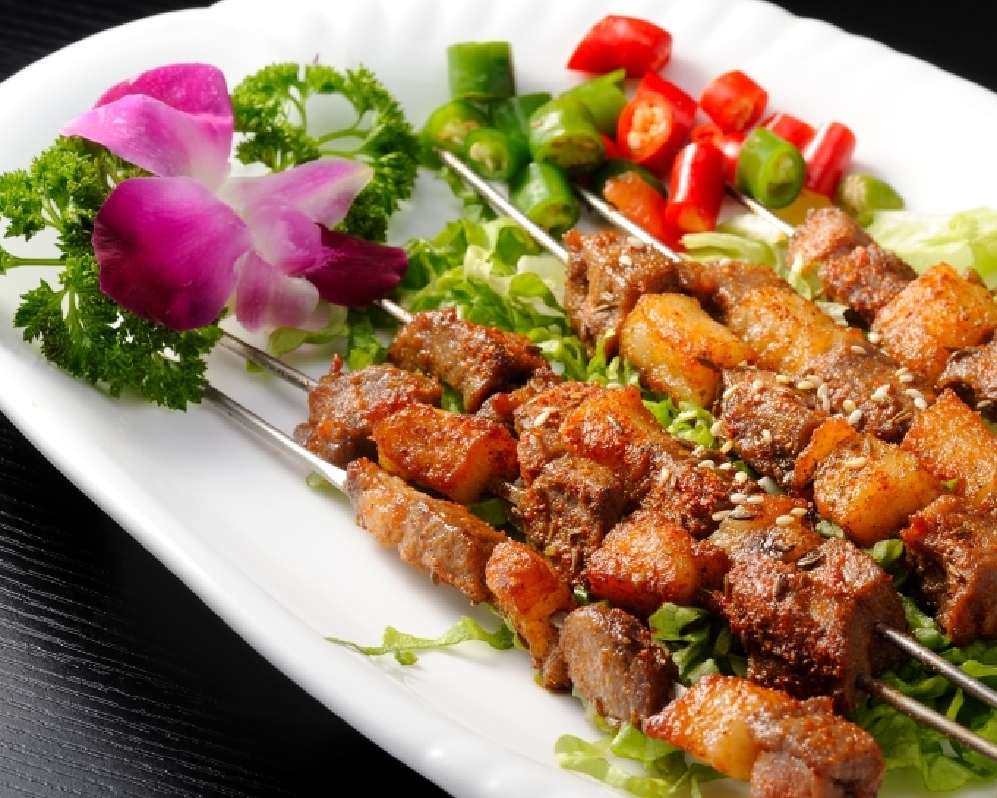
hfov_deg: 13.0
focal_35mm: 148
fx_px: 4368
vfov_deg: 10.4
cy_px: 381
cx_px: 742
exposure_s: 1/30
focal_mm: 105
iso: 200
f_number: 16
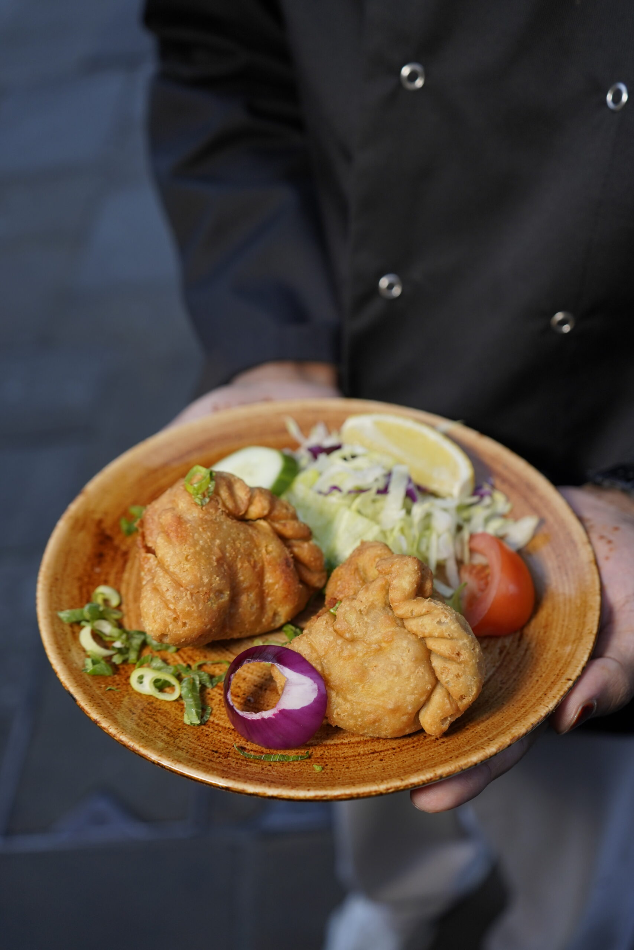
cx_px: 317
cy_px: 475
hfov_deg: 41.1
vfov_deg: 58.7
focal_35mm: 32
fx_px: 845
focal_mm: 32
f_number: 4
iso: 320
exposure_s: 1/100
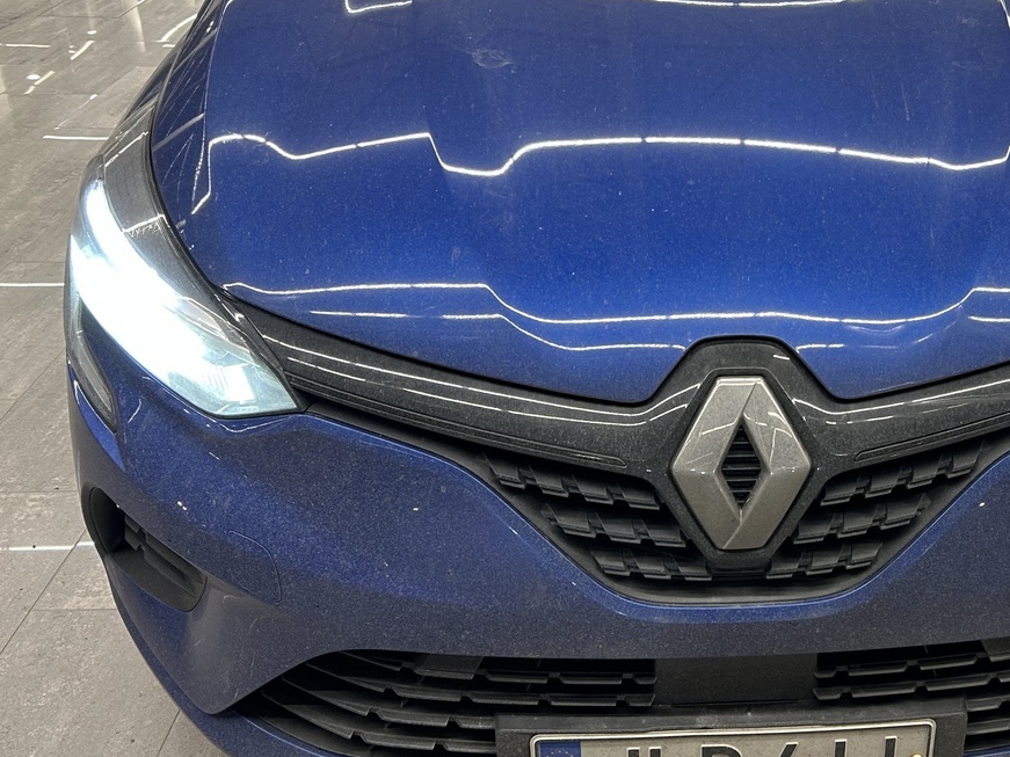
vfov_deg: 33.0
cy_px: 205
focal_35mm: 43
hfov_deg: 42.5
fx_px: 1254
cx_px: 755
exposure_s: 1/100
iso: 100
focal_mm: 5.7
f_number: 1.5
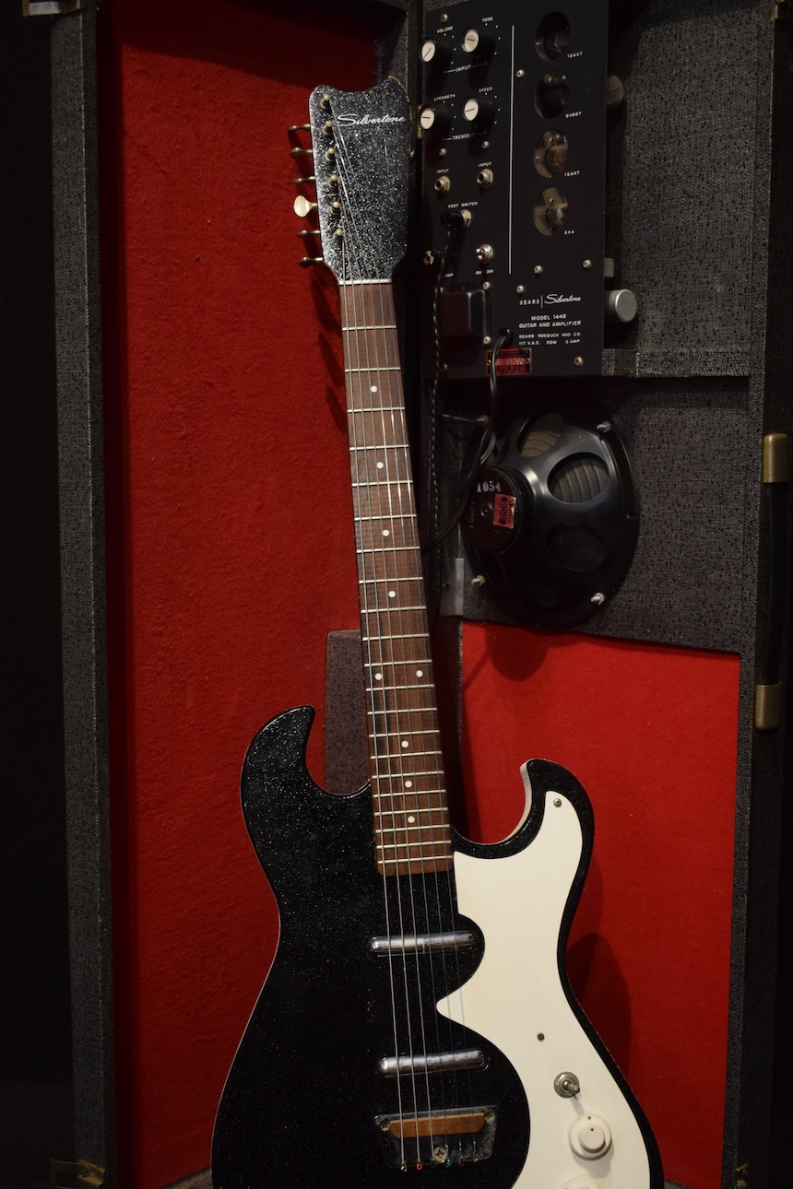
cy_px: 658
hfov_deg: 26.7
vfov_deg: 39.1
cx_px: 419
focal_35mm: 51
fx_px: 1671
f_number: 4.2
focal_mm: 29
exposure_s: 1/30
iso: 1600
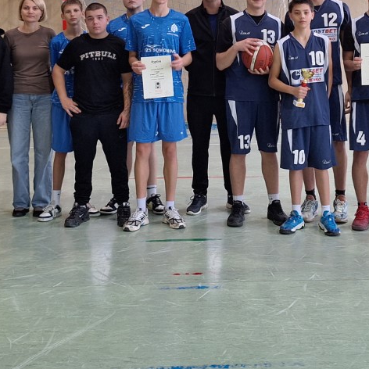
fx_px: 748
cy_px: 52
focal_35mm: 62
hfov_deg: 27.6
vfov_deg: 27.0
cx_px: 229
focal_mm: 5.54
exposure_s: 1/50
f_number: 1.8
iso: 100
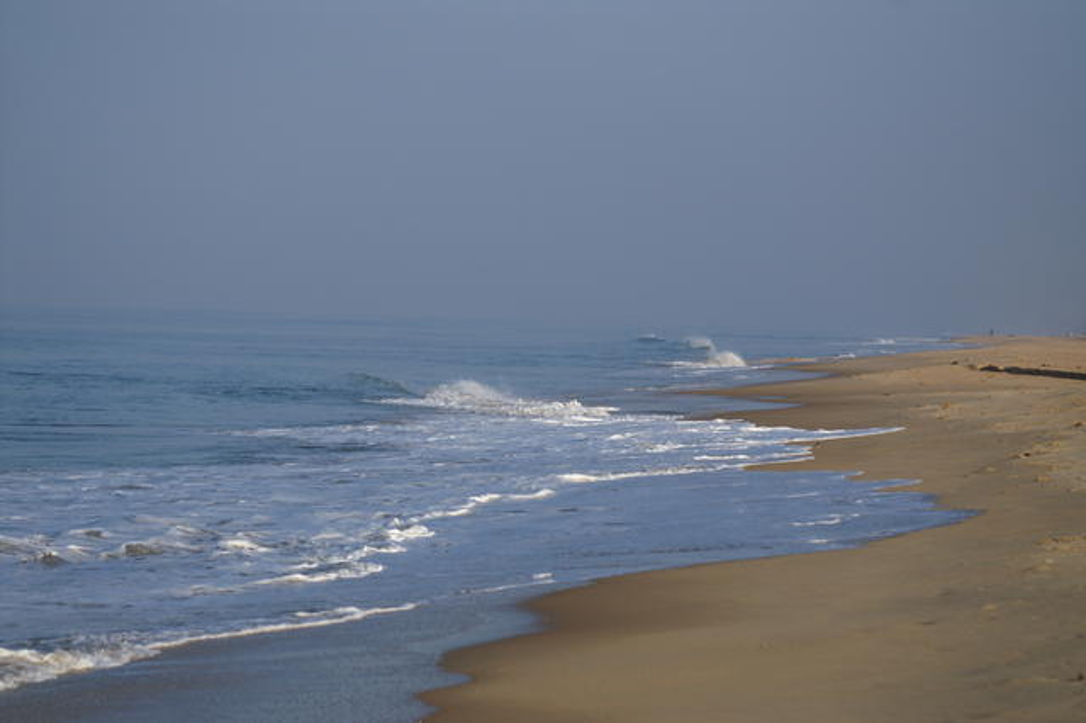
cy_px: 362
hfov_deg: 13.7
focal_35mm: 150
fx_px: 4522
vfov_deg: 9.1
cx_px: 543
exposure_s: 1/1600
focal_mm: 100
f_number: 5.6
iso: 200
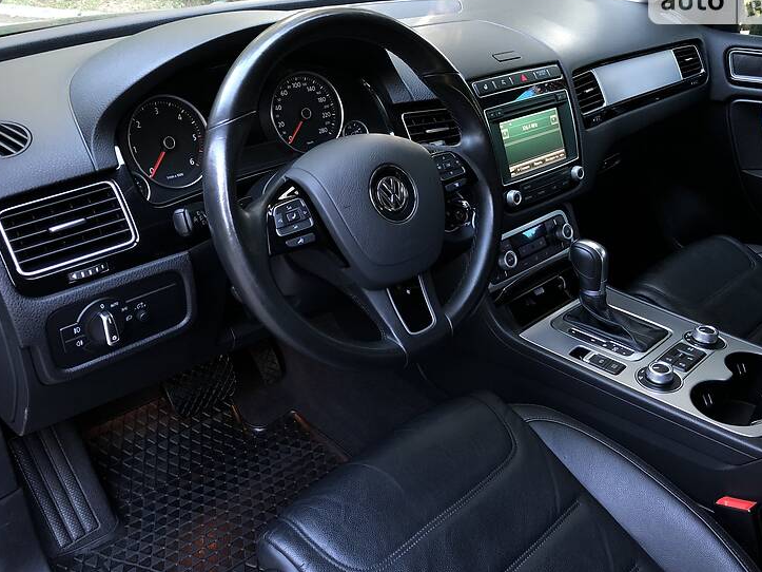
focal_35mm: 31
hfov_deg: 58.3
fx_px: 682
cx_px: 394
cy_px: 283
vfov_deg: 45.4
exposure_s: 1/15
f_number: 1.8
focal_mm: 4
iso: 100
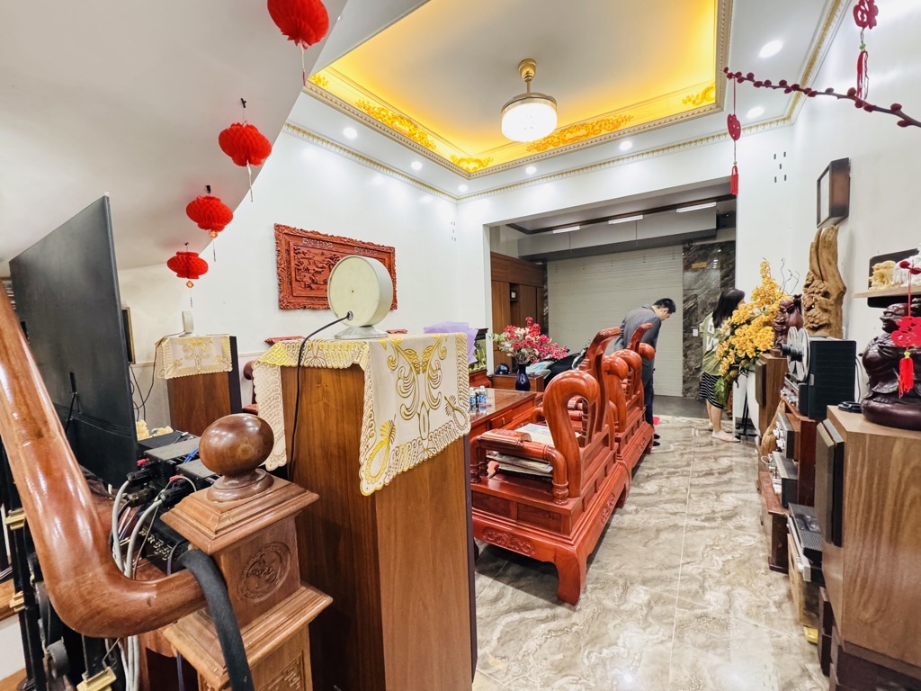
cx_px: 460
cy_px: 346
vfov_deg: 85.7
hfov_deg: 102.1
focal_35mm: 14
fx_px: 372
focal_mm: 2.22
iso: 800
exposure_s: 1/50
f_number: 2.2
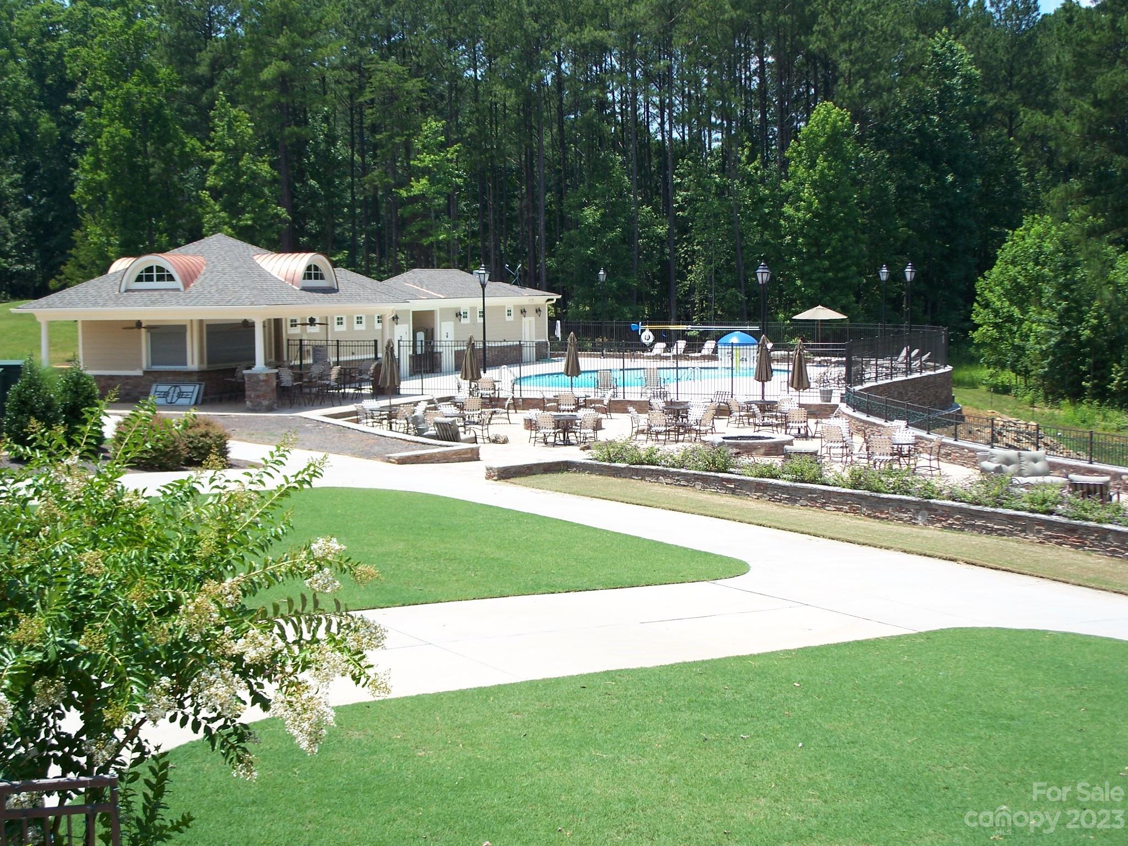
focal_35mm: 51
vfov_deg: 28.6
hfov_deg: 37.5
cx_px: 564
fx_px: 1662
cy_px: 423
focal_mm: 10.7
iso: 64
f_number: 3.2
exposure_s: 1/500
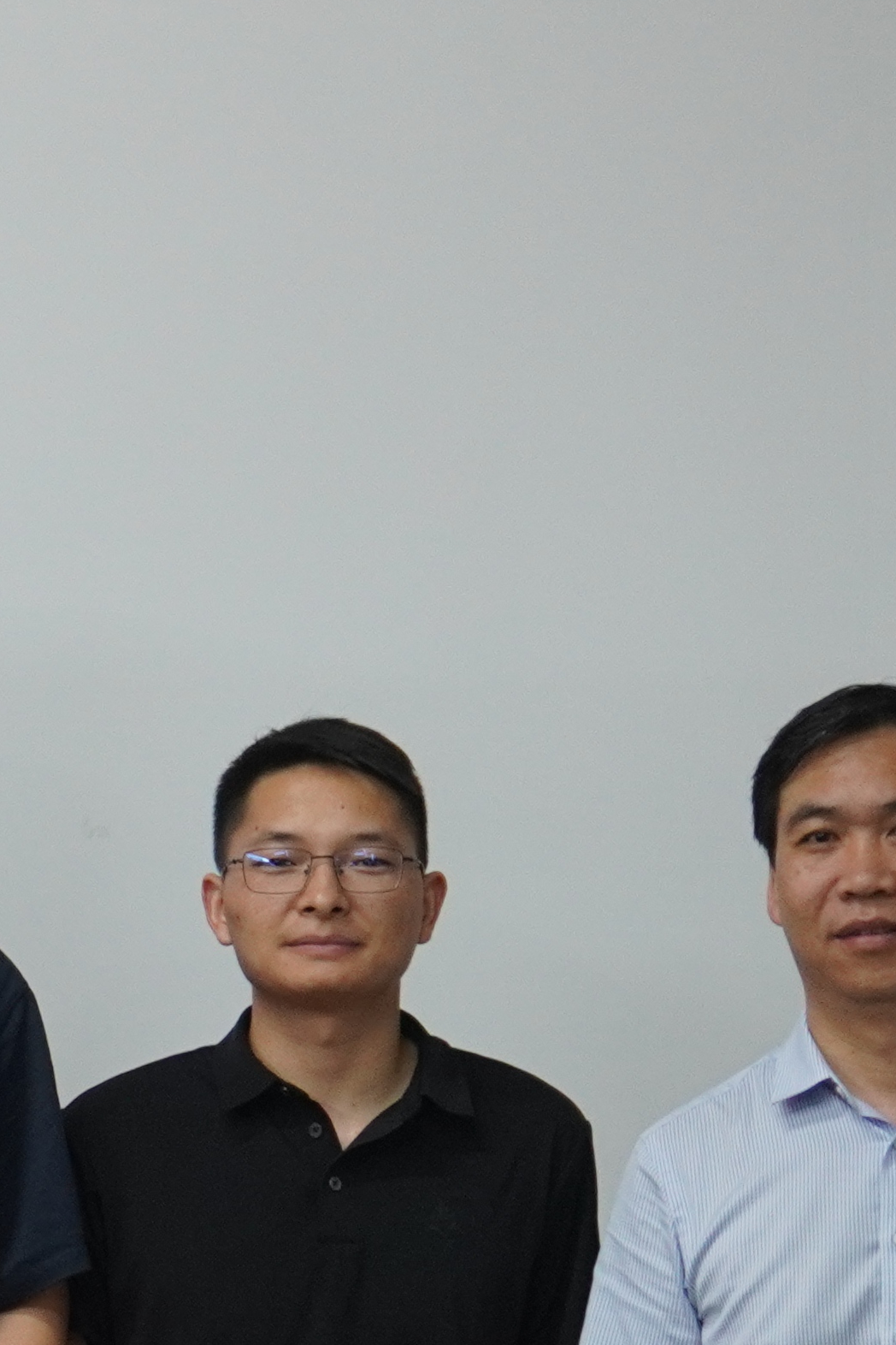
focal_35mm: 189
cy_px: 983
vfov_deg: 10.9
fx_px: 7052
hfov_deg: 7.0
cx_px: -875
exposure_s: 1/30
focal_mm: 33
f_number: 5
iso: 800
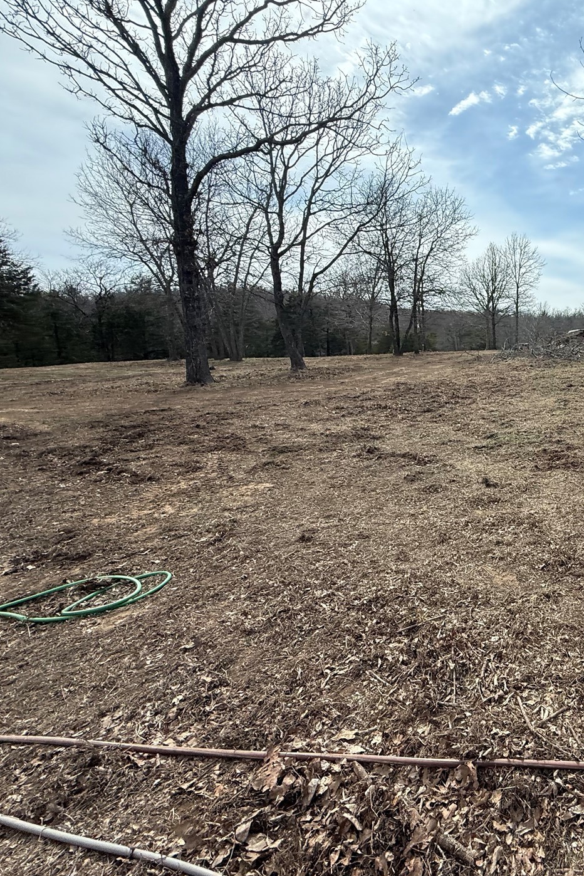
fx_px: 487
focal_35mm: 20
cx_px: 541
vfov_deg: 84.0
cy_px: 428
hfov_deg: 53.1
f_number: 2.2
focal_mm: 2.22
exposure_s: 1/1464
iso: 64
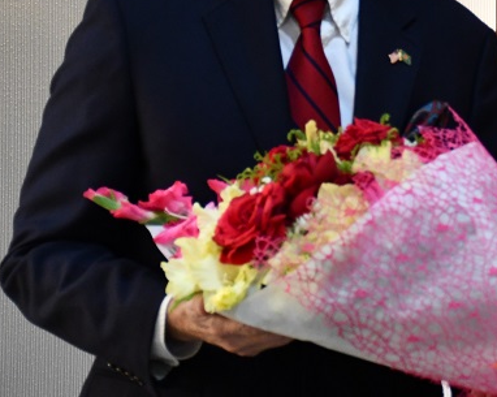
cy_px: -3
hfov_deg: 10.7
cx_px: 571
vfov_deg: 8.7
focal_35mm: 177
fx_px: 2602
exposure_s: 1/125
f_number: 4.5
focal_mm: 48
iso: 2000
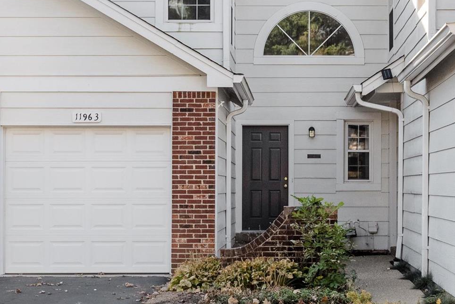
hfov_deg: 27.5
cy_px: 125
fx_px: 923
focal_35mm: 73
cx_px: 302
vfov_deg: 18.7
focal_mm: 22
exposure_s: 1/320
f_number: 8
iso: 400
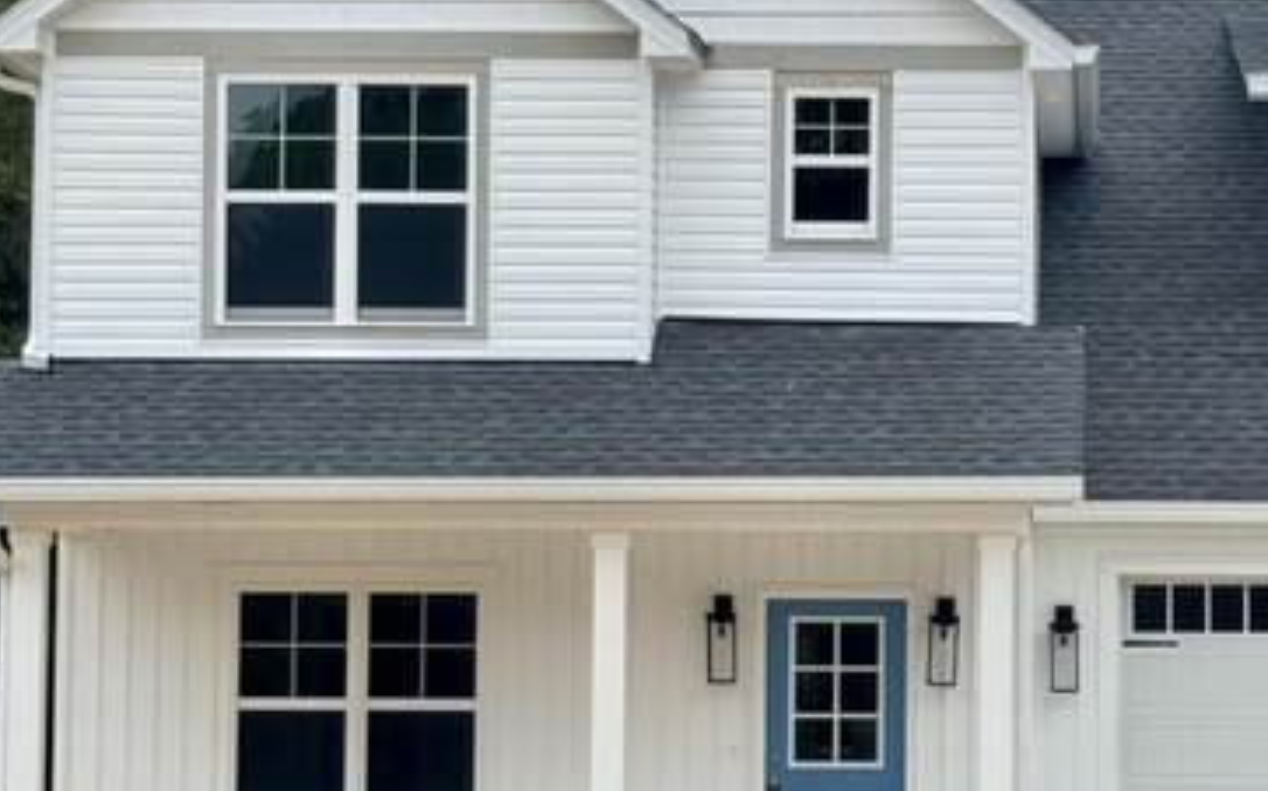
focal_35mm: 135
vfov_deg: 9.7
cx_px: 960
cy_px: 438
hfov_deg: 15.4
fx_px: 4664
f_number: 1.78
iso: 64
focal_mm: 6.76
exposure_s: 1/1724
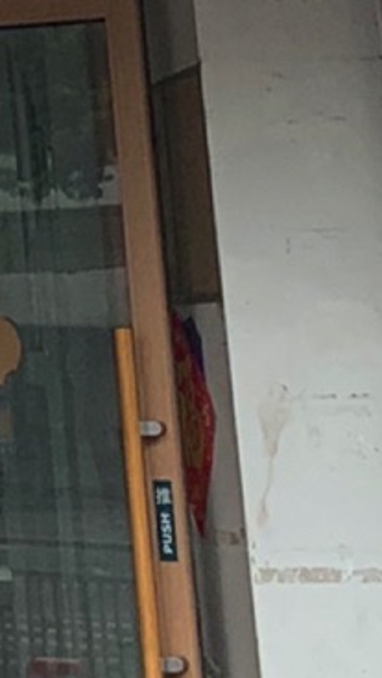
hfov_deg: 6.9
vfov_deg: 12.5
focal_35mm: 158
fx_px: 2839
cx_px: -781
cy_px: -502
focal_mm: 4.25
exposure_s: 1/945
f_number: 1.8
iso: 25
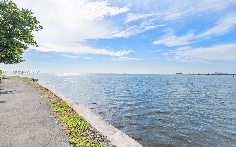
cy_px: 73
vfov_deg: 71.3
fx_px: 103
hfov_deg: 97.8
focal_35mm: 16
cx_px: 114
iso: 100
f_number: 11
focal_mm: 10
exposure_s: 1/400
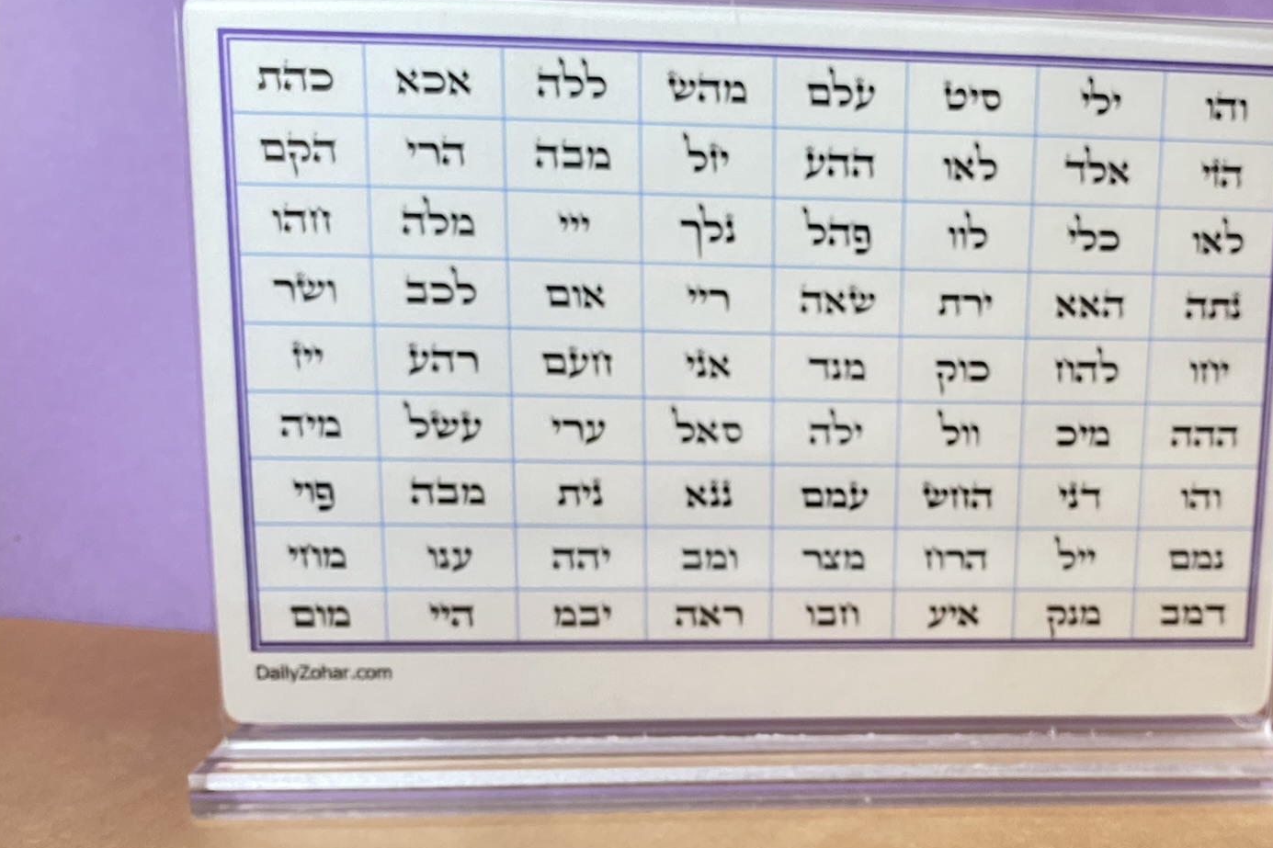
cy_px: 582
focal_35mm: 40
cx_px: 845
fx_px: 1414
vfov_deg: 33.0
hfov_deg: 47.7
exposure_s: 1/60
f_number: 1.8
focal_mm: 4.25
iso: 250
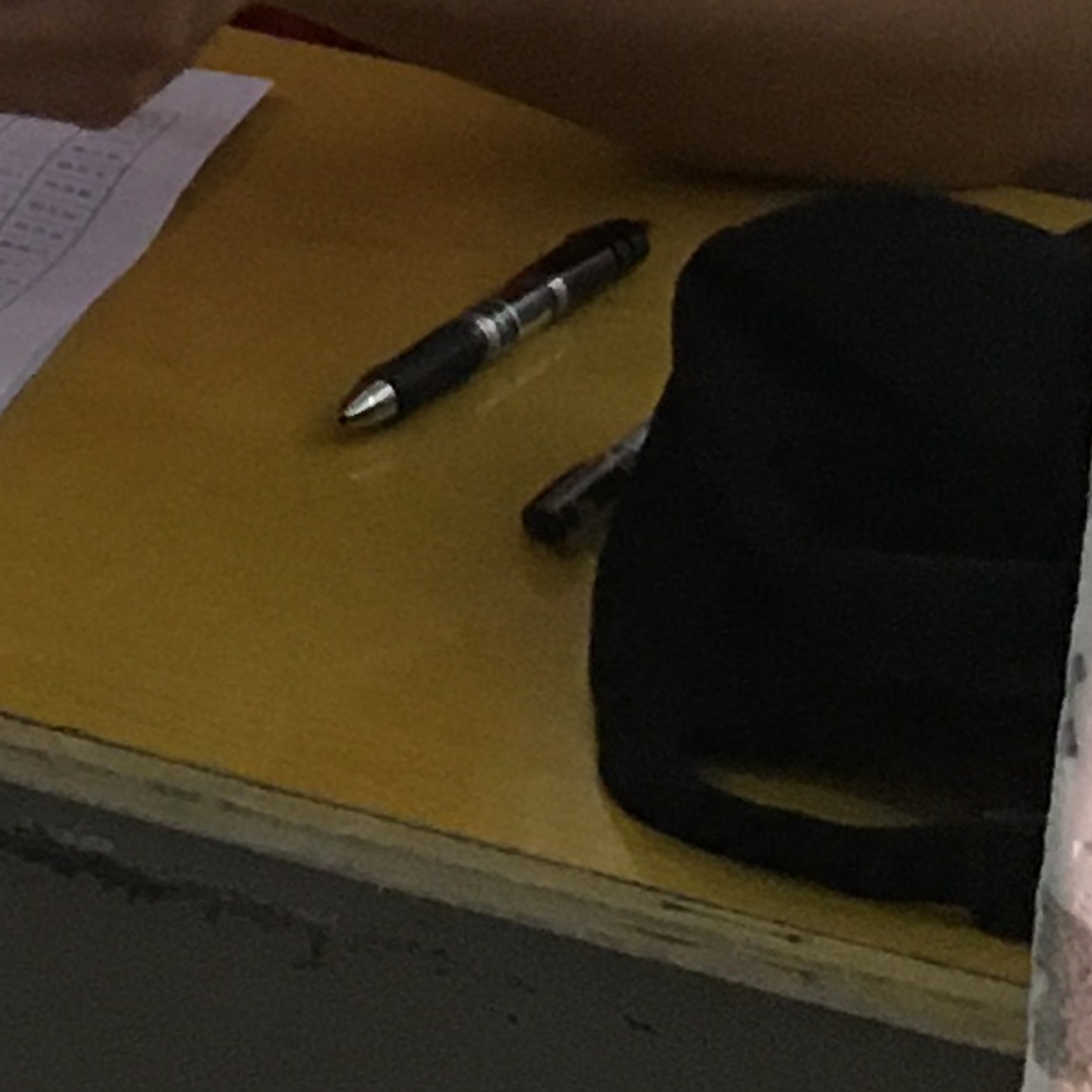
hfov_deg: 9.0
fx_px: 6139
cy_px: -1136
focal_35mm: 172
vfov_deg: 9.5
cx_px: -1672
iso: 80
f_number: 2.2
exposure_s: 1/17
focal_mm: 4.15
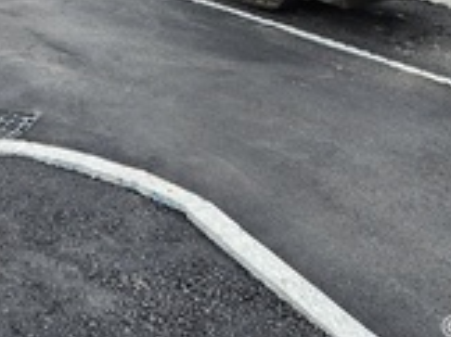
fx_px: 833
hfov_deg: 29.4
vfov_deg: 20.5
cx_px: 67
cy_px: -125
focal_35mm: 64
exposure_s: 1/437
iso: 40
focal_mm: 5.4
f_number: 1.8
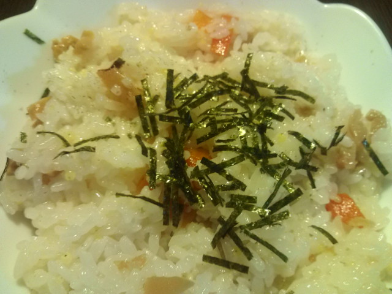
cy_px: 147
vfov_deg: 44.2
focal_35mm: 32
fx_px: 362
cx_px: 196
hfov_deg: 56.8
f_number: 2.8
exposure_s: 1/8.26
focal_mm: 3.3
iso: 102
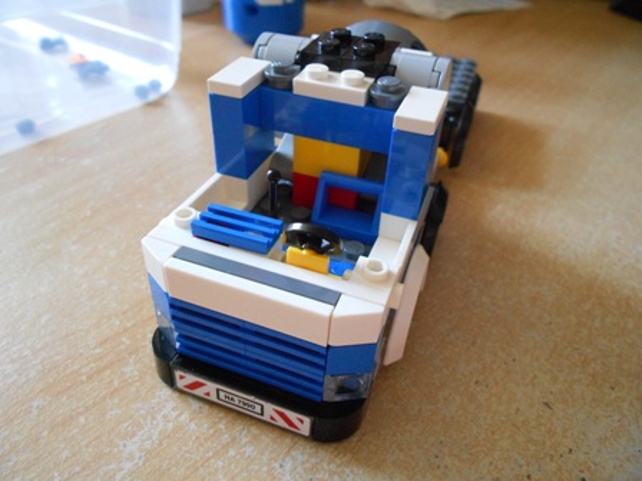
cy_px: 240
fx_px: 482
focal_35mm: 26
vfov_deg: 53.1
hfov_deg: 67.3
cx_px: 321
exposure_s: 1/15
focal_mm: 4.6
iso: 400
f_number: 3.2
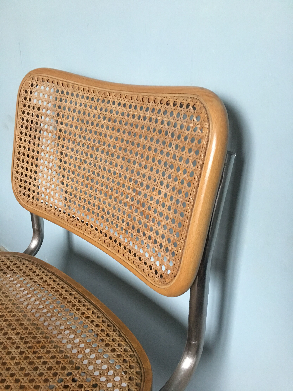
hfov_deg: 48.2
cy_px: 196
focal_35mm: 29
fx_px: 327
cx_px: 146
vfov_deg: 61.7
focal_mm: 4.15
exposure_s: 1/8
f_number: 2.2
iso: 160
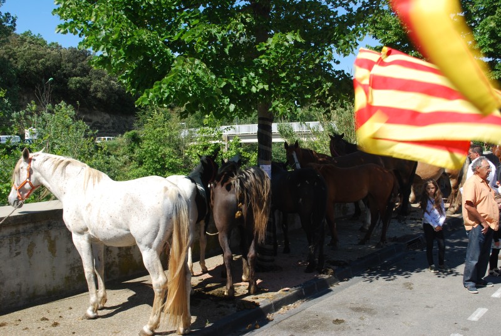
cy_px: 168
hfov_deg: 49.5
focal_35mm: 39
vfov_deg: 34.4
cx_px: 250
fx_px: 544
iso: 100
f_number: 7.1
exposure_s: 1/200
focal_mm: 26
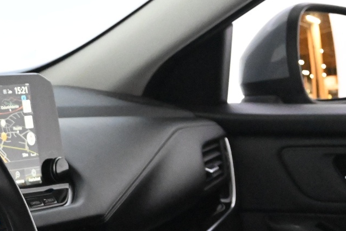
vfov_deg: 8.3
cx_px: -26
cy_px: 222
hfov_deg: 12.3
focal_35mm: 164
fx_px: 1579
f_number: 6
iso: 11400
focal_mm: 43
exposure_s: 1/60
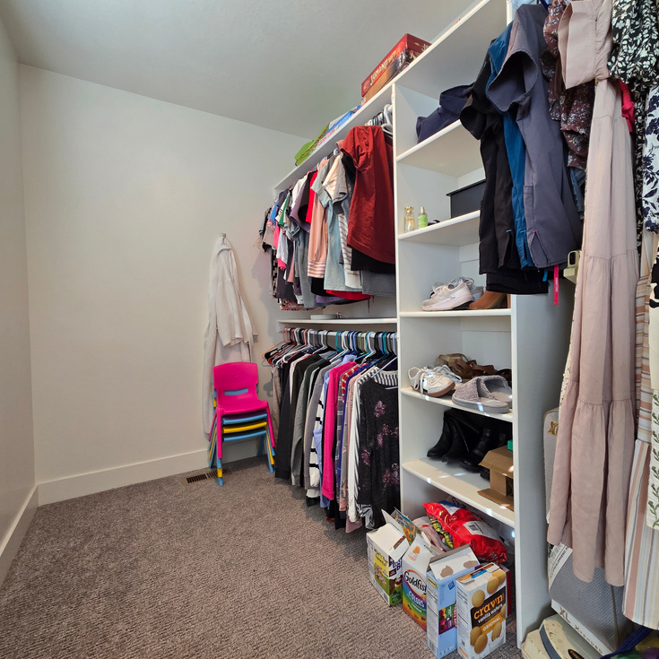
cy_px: 328
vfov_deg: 87.4
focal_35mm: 16
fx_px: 345
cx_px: 376
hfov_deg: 86.9
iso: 160
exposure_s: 1/60
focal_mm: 2.2
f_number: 2.2
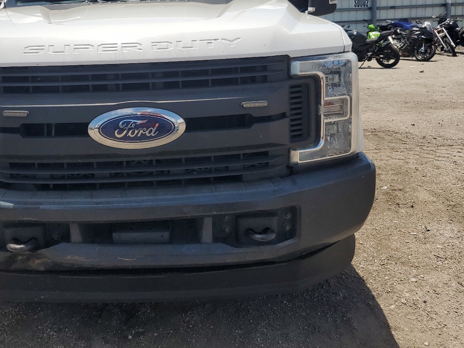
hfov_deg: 49.4
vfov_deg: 38.2
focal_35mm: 37
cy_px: 112
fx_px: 496
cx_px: 159
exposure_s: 1/5000
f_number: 1.5
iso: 50
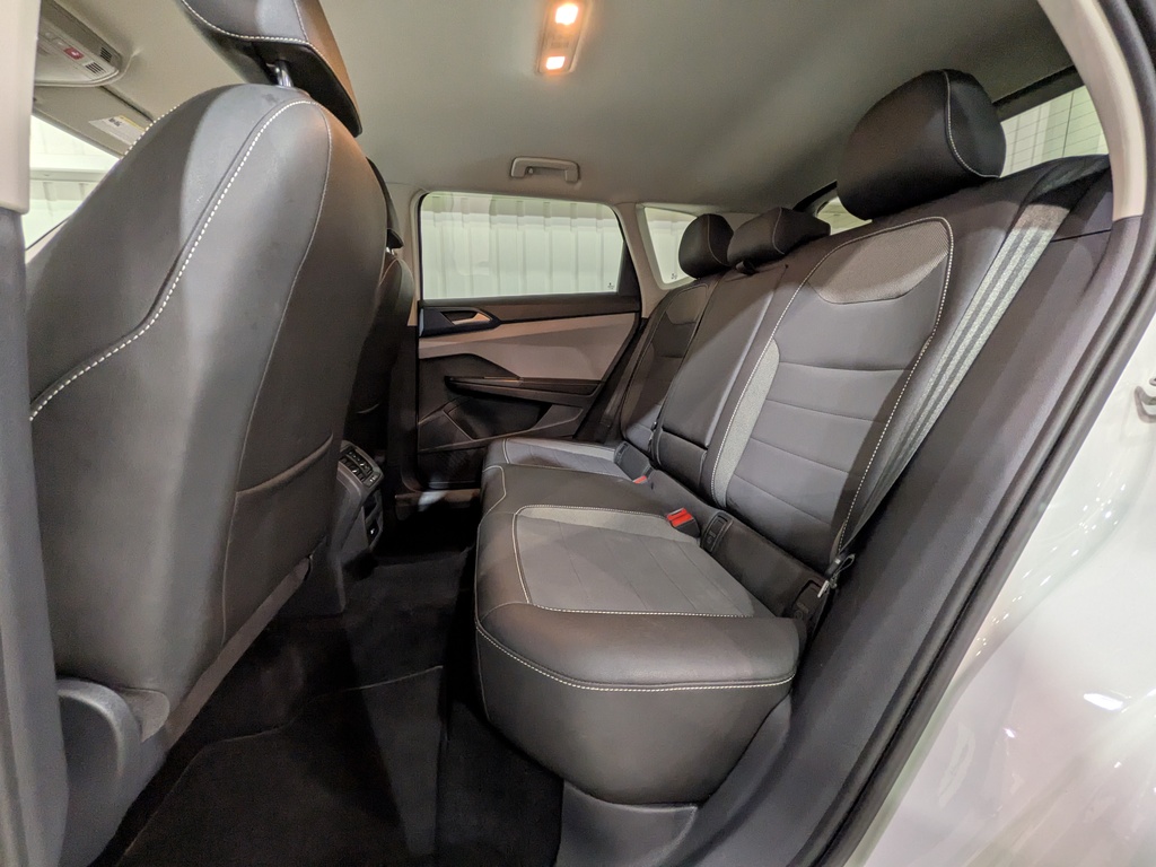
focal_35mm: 14
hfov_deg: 102.1
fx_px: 468
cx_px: 578
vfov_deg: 85.7
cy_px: 434
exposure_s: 1/24
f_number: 2.2
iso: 142
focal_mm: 1.83
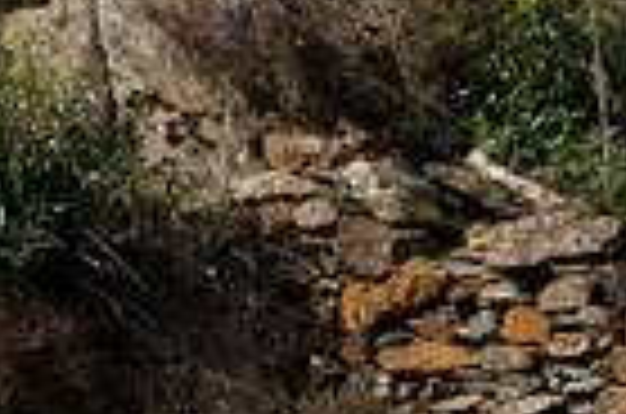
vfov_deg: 8.5
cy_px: 153
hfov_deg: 12.6
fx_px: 2776
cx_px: -108
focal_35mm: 160
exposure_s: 1/350
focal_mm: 18.8
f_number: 6.4
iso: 200
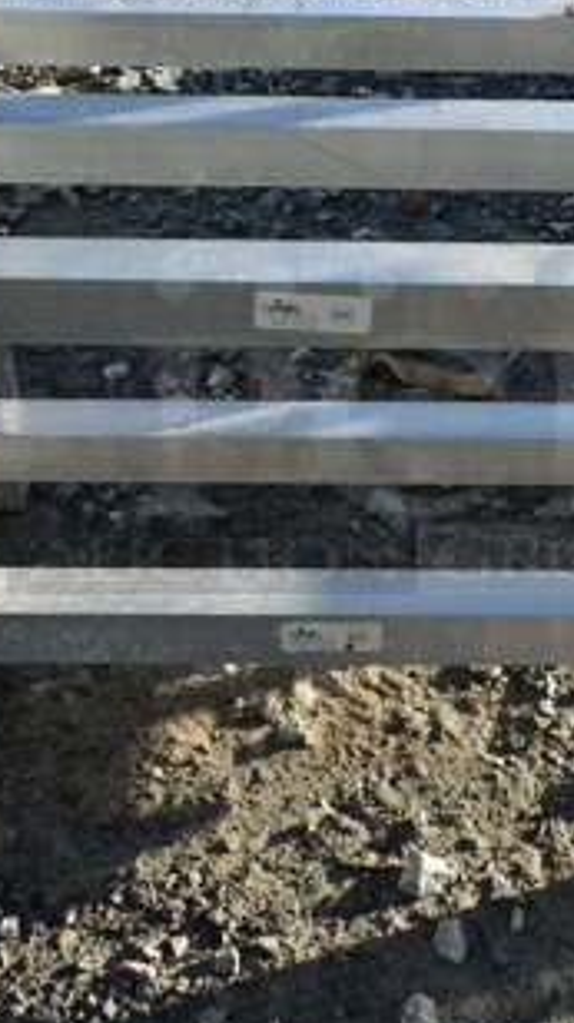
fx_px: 1517
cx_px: 378
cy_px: 418
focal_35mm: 56
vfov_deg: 37.1
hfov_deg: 21.4
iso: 100
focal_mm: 18
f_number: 6.3
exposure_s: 1/160
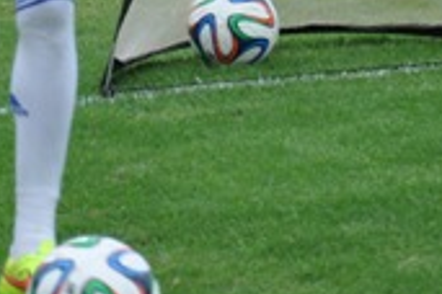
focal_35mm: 535
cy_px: -255
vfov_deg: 2.6
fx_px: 6569
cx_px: -40
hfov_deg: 3.8
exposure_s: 1/250
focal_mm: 85
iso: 500
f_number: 5.6
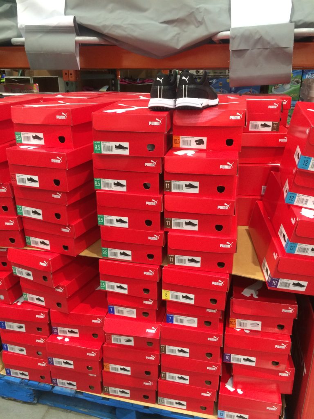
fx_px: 351
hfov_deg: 48.2
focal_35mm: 29
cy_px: 210
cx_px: 157
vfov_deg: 61.7
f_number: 2.2
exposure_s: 1/30
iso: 160
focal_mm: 4.15
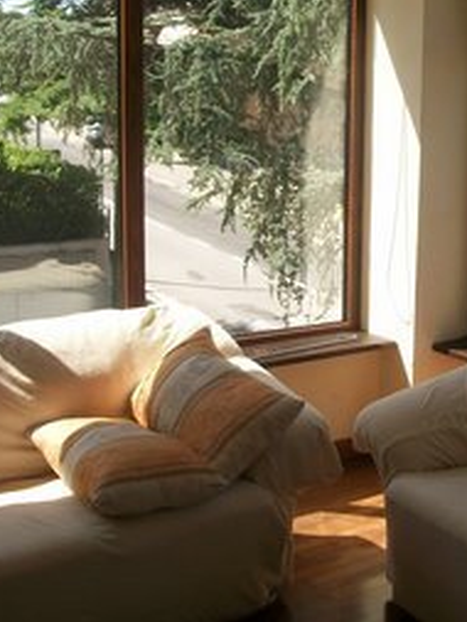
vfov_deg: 33.7
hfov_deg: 24.9
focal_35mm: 57
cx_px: 418
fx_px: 1024
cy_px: 253
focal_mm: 5.7
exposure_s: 1/500
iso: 80
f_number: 2.9
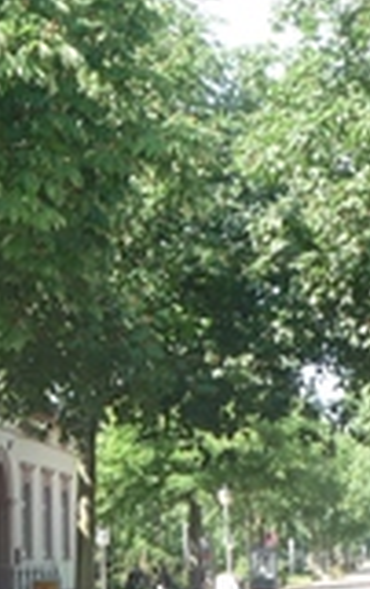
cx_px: 103
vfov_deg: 20.5
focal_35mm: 101
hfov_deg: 13.0
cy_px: 362
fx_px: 1625
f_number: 4
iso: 100
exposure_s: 1/160
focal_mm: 5.2
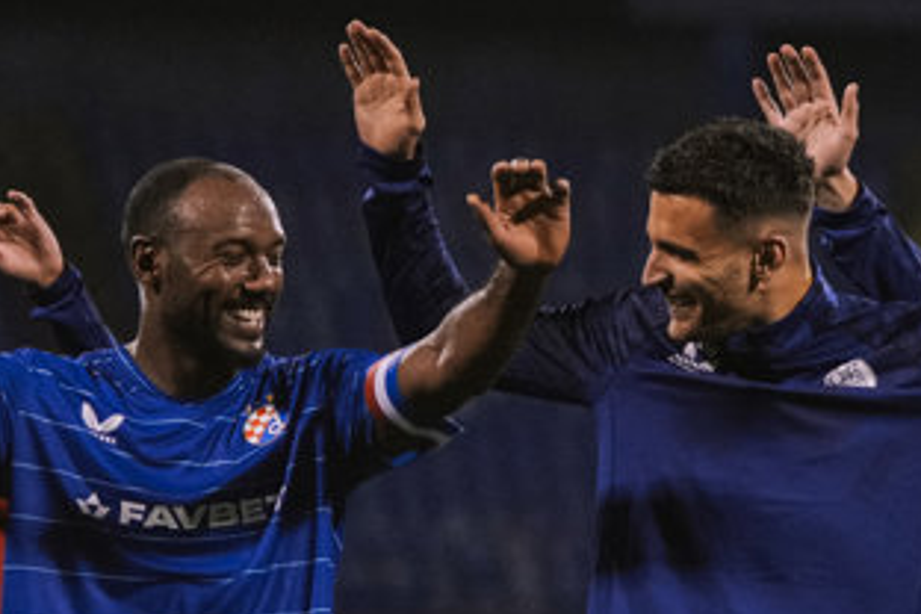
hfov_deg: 3.9
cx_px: 1691
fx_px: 13277
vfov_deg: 2.6
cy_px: 559
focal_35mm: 519
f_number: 2.8
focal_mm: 135
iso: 3200
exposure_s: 1/1250
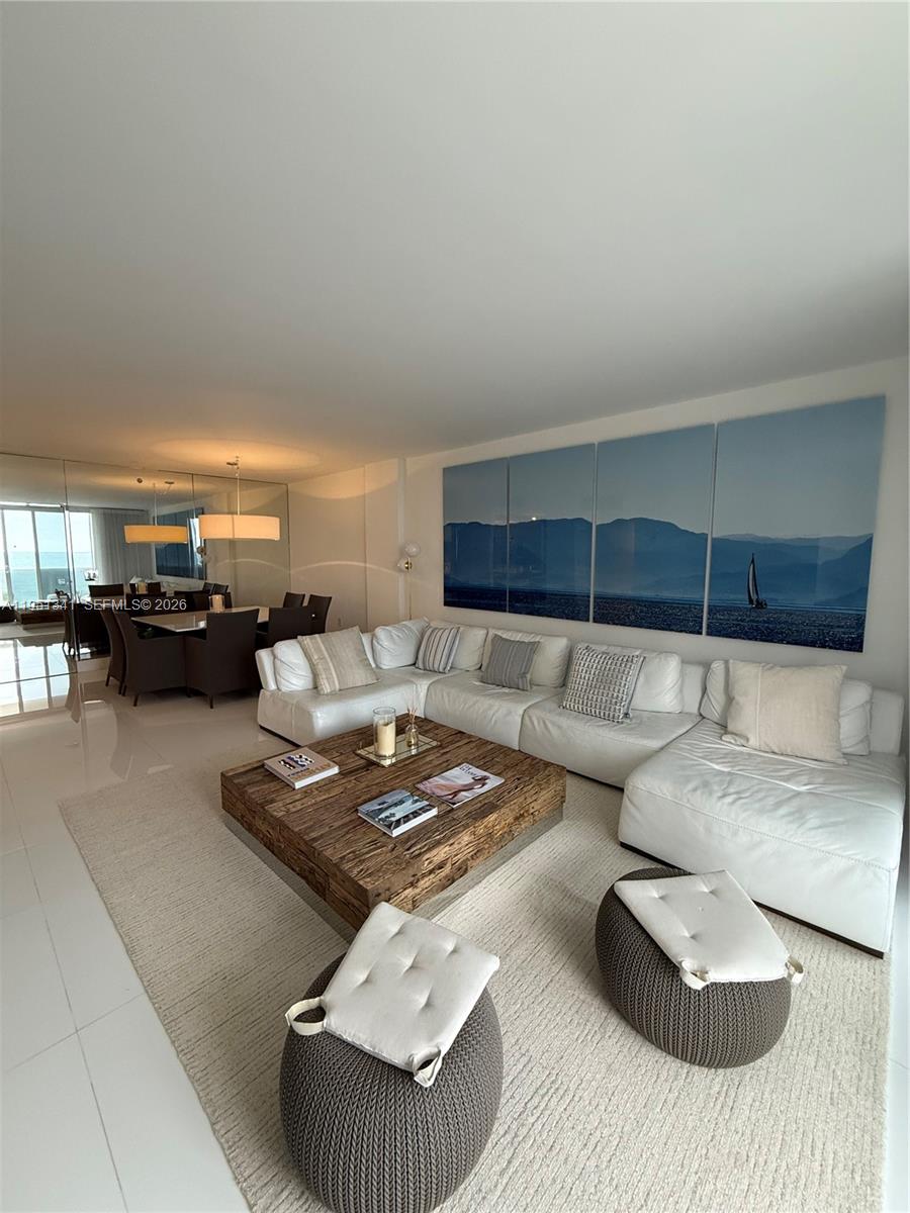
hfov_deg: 85.7
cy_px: 606
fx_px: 491
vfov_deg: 102.1
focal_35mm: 14
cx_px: 455
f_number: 2.2
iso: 400
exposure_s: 1/120
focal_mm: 2.22
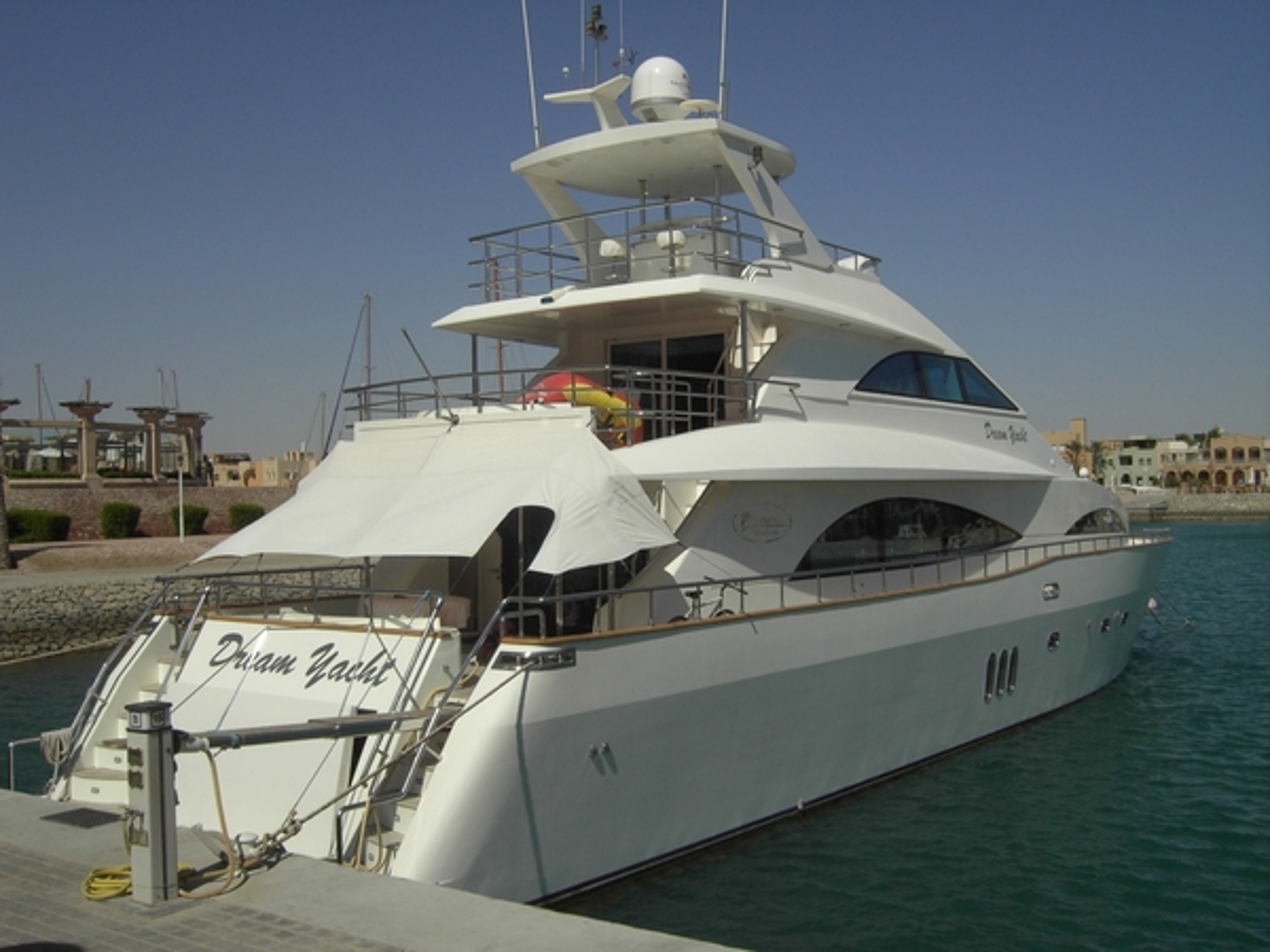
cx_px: 635
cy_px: 476
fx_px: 1284
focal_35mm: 35
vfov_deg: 40.7
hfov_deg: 52.6
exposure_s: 1/650
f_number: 6.7
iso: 50
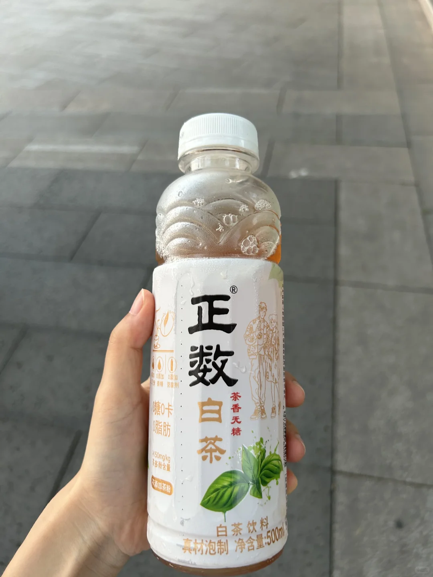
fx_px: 434
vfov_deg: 67.3
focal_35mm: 26
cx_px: 216
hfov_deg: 53.1
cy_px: 288
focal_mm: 5.7
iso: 125
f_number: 1.5
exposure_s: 1/121
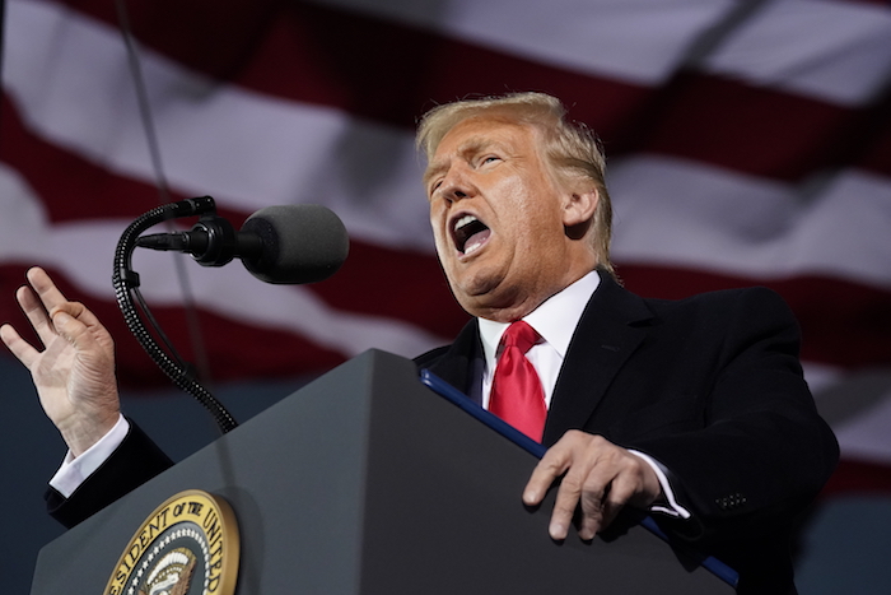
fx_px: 4530
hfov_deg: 11.2
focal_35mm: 183
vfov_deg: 7.5
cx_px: 446
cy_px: 298
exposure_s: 1/640
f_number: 7.1
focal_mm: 183
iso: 5000
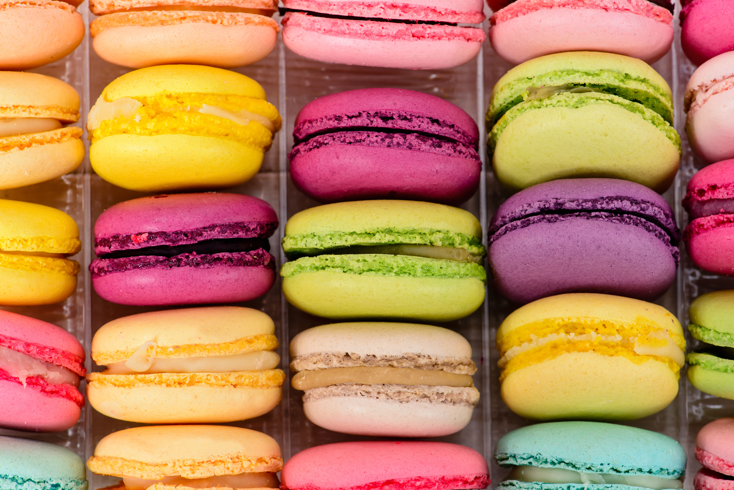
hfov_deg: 19.5
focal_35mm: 105
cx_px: 367
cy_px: 245
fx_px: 2141
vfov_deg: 13.1
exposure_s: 1/250
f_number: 11
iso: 100
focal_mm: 105
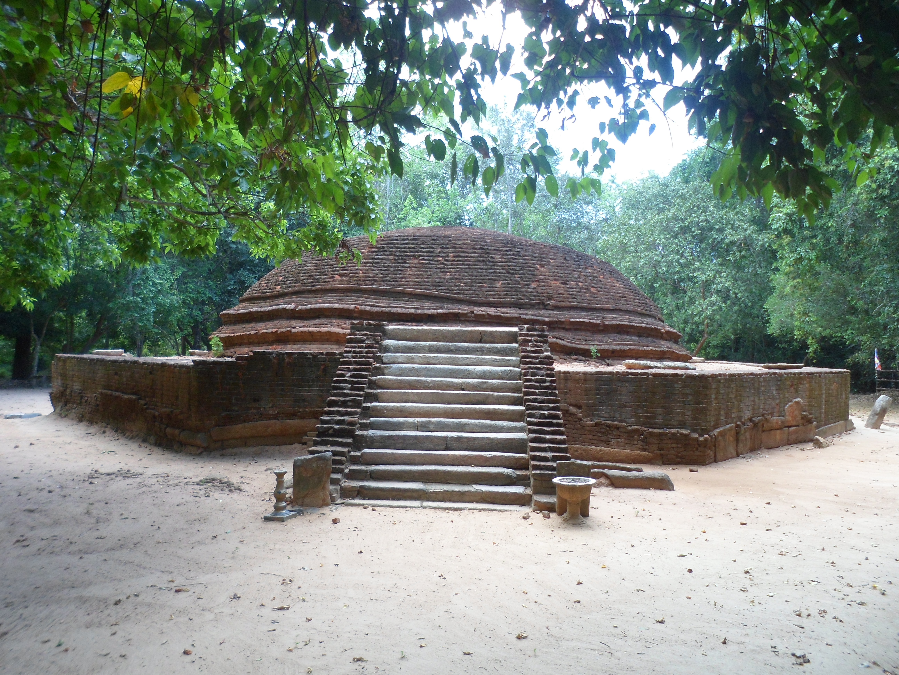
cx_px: 450
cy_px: 338
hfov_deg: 67.3
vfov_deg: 53.1
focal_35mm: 26
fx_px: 675
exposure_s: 1/60
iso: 100
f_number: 3.3
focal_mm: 4.9
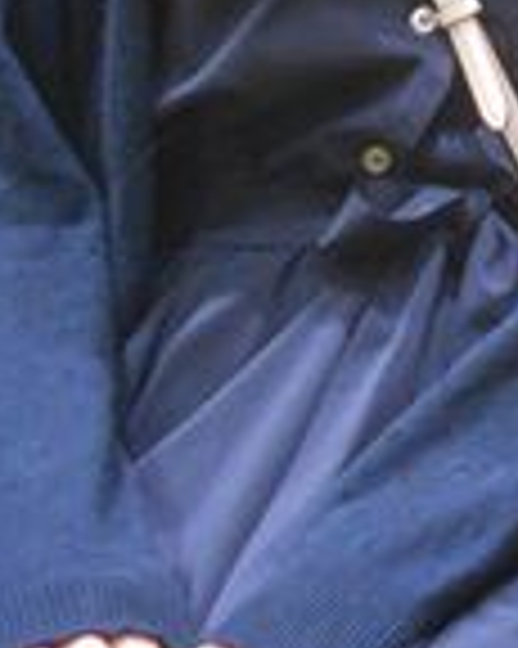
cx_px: 1117
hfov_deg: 11.2
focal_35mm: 122
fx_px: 2340
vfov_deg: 14.7
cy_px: -310
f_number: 3.4
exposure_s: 1/30
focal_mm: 5.1
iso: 400
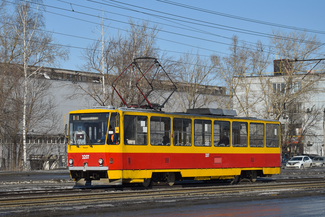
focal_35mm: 82
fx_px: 745
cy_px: 108
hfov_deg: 24.6
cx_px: 162
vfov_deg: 16.6
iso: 100
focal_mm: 55
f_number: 6.3
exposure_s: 1/1000
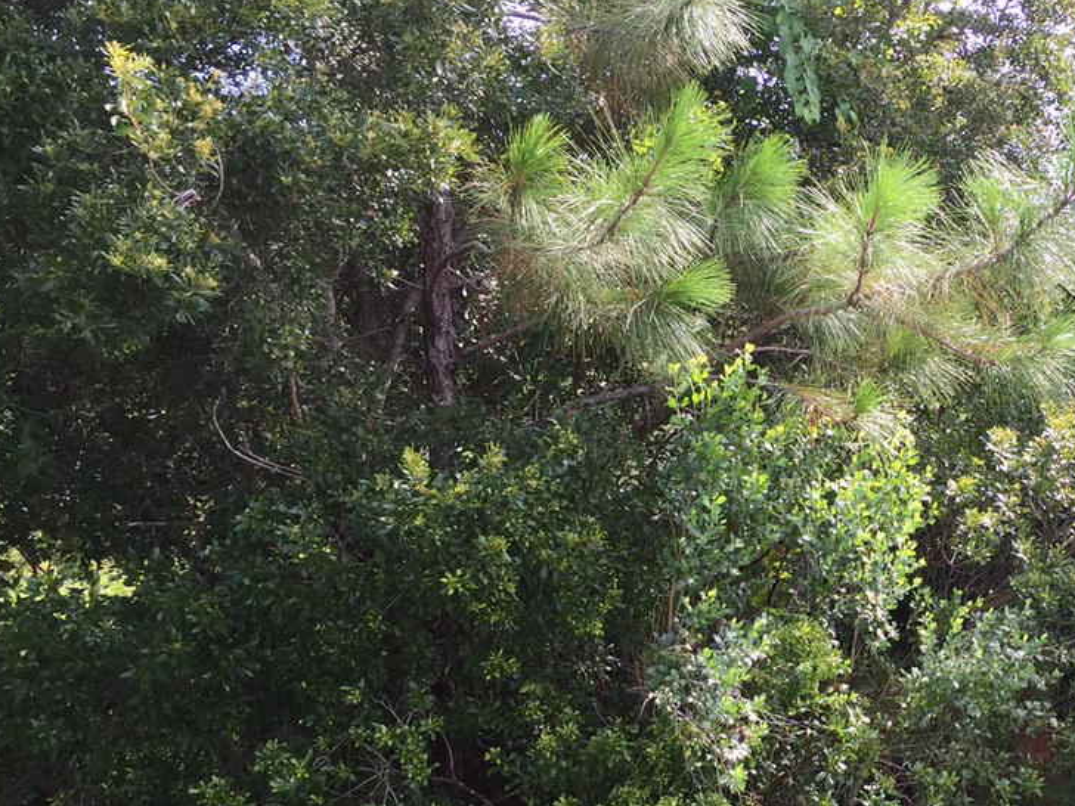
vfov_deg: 28.3
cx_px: 927
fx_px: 1584
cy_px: 561
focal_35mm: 51
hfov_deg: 35.7
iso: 32
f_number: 2.2
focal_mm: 4.15
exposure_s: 1/241
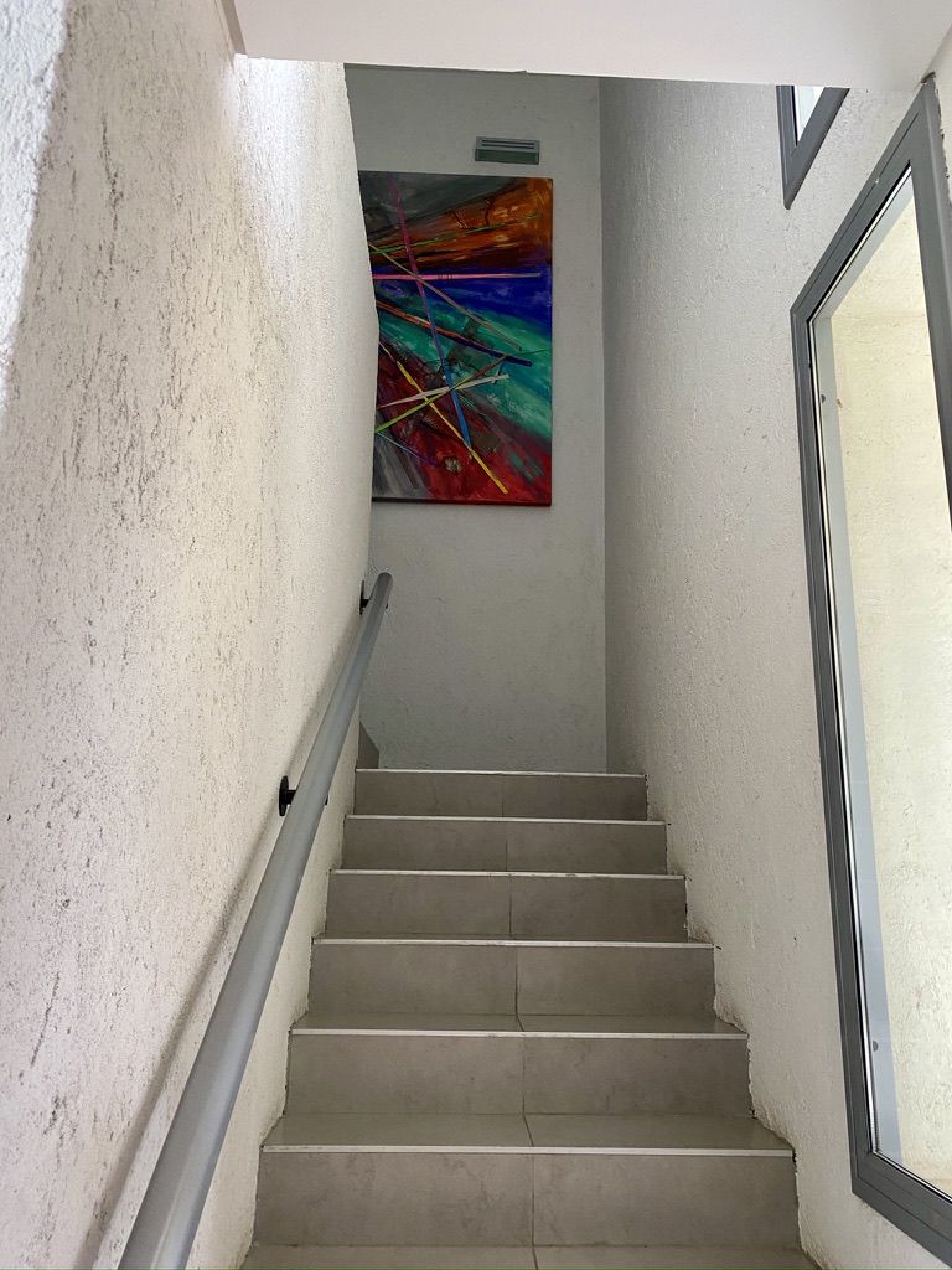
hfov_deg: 53.1
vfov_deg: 67.3
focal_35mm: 26
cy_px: 635
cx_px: 476
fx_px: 953
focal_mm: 4.25
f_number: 1.8
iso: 125
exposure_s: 1/63
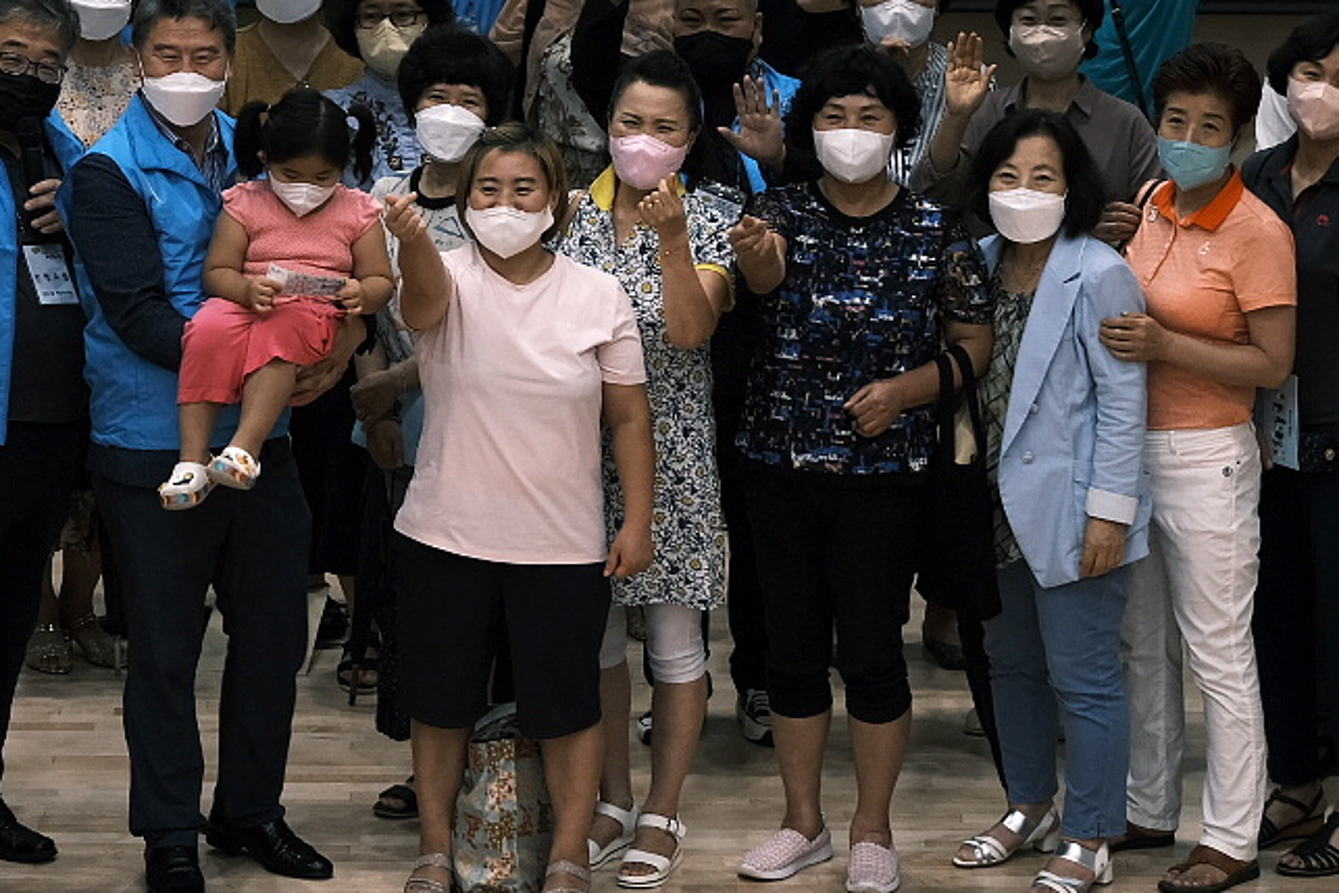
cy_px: -239
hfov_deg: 9.9
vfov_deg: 6.6
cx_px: 292
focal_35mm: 207
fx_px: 7700
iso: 320
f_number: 2.8
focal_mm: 50
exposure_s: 1/75
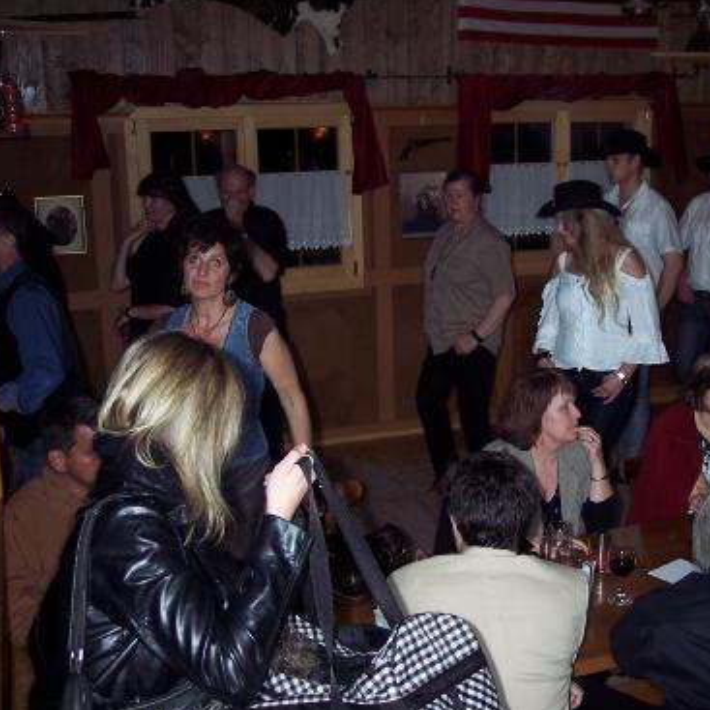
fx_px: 1091
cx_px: 468
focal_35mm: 47
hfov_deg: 35.7
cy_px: 357
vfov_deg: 36.1
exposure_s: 1/60
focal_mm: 8
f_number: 2.8
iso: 100
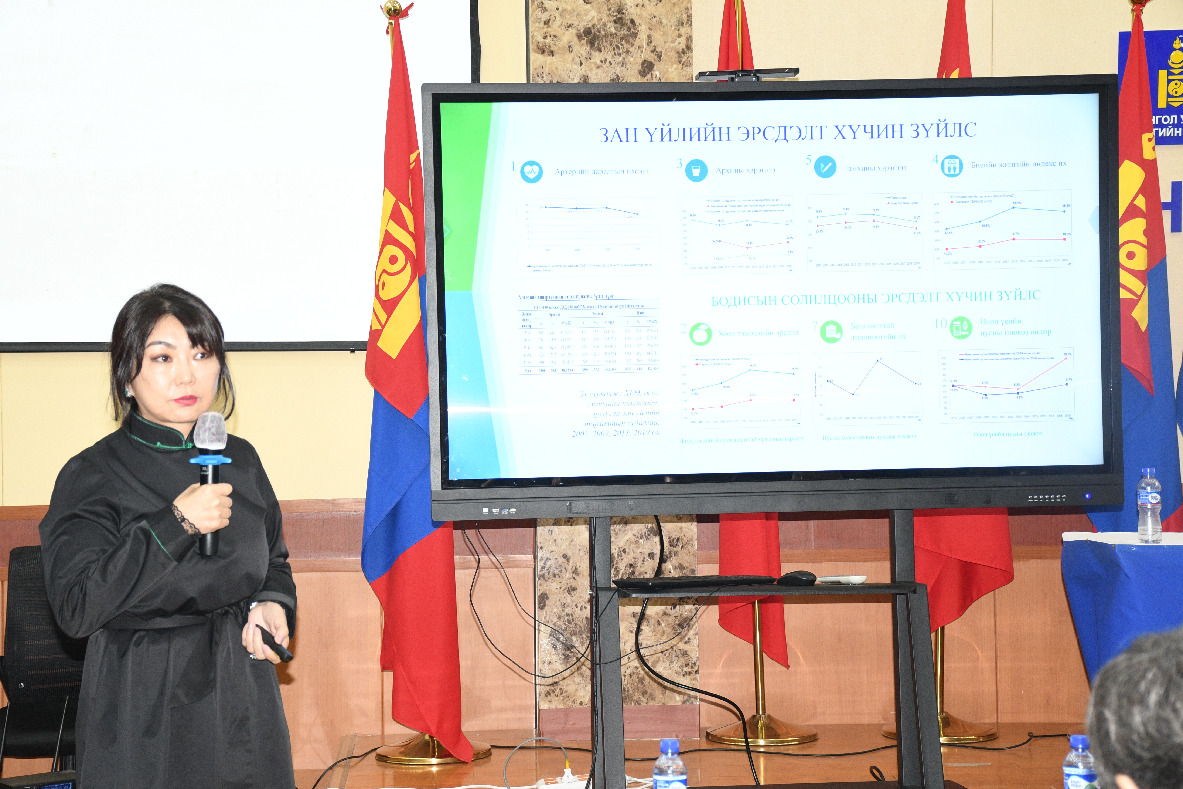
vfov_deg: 18.9
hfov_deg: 28.1
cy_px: 394
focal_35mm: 72
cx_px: 592
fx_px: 2366
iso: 1250
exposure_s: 1/80
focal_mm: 48
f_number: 5.6
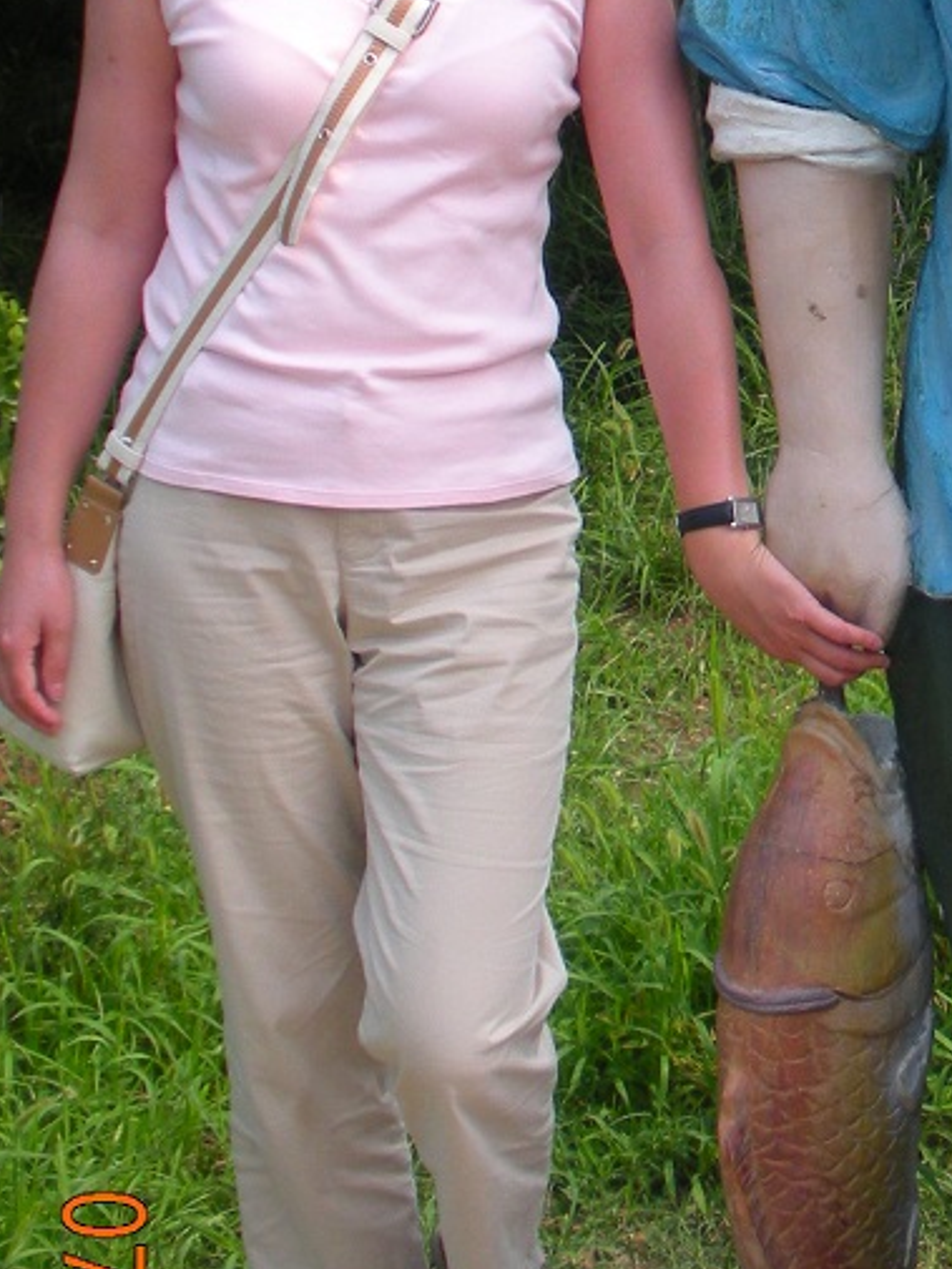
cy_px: 232
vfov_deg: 20.4
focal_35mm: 95
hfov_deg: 15.1
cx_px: 1098
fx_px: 3482
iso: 64
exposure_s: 1/384
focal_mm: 6.3
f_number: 3.5
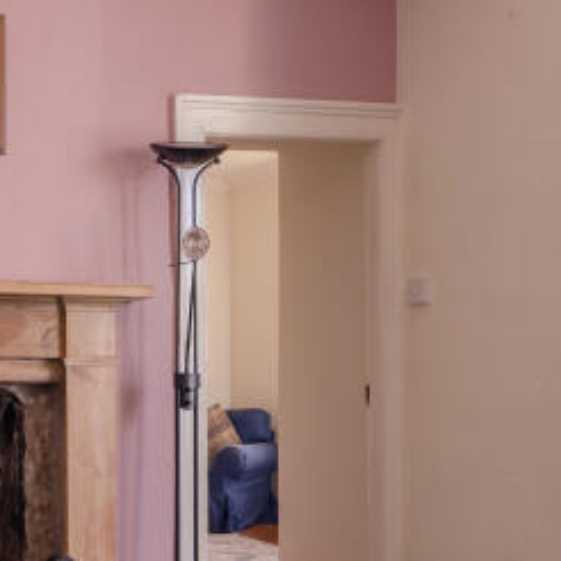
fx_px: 1100
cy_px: 332
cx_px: -98
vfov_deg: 28.6
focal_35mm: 60
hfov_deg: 25.8
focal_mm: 17
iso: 400
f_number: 8
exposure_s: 1/15
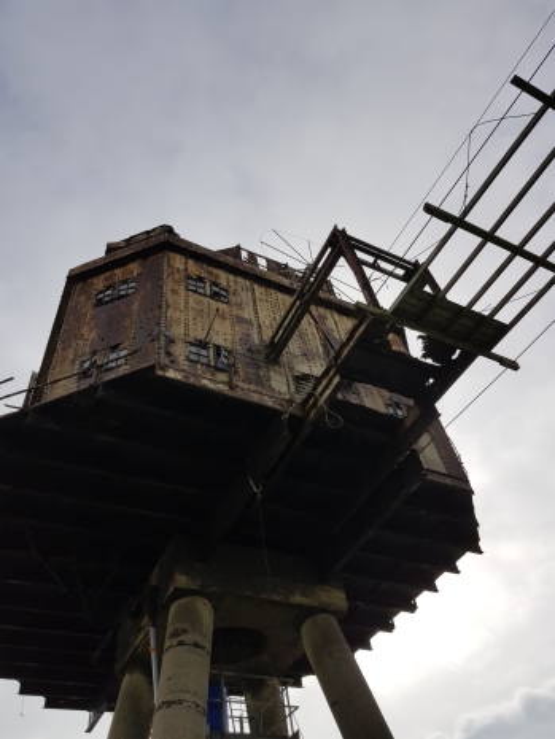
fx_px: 556
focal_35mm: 26
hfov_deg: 53.1
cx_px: 278
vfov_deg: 67.3
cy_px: 370
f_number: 1.7
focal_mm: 4.2
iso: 40
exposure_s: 1/5296
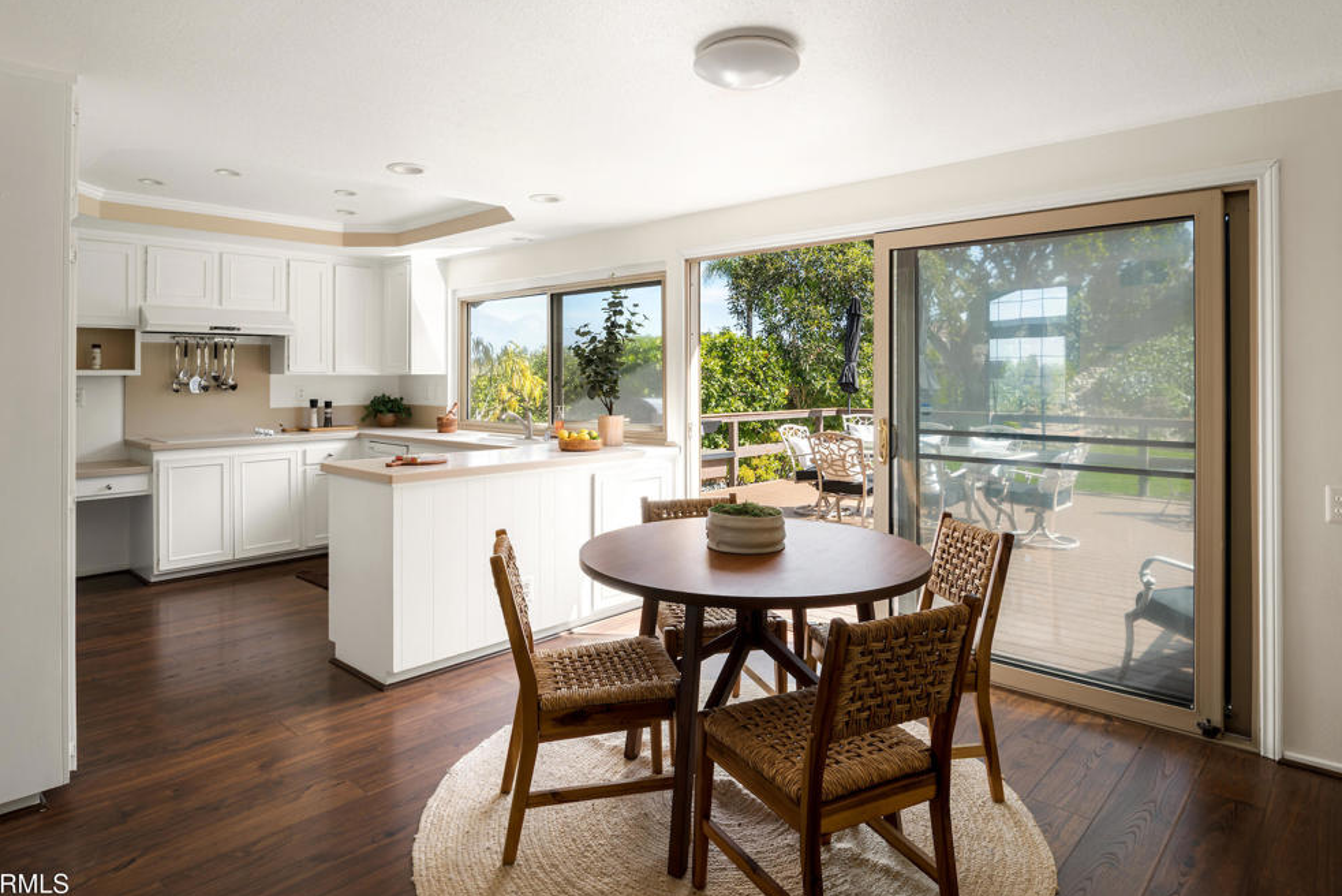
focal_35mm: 25
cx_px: 676
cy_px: 460
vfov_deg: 51.3
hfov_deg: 71.5
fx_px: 932
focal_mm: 24
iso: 64
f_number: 10
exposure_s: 1/4
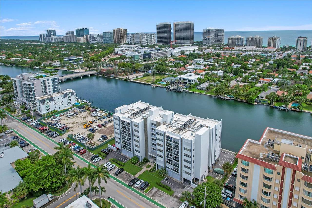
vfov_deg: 57.2
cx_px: 156
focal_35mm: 22
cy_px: 104
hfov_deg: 78.6
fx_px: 191
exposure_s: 1/2000
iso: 100
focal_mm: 8.38
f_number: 2.8
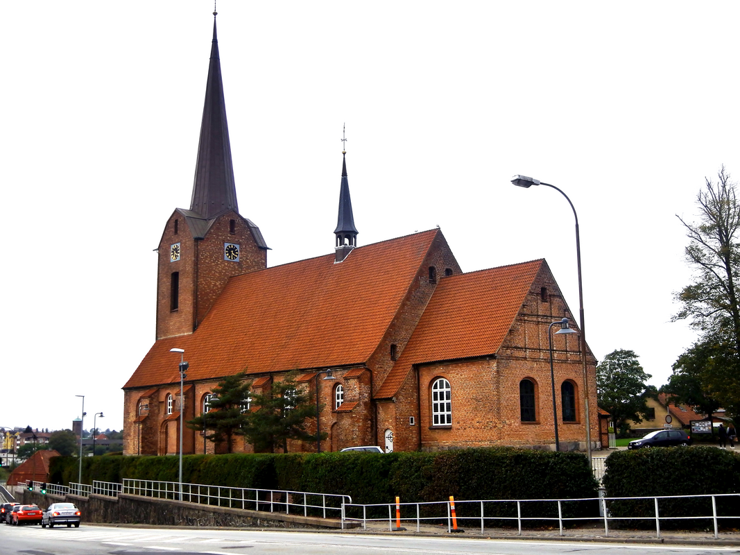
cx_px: 370
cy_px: 278
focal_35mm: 47
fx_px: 1005
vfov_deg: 30.9
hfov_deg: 40.4
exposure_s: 1/250
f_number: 4.1
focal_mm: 8.4
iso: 125
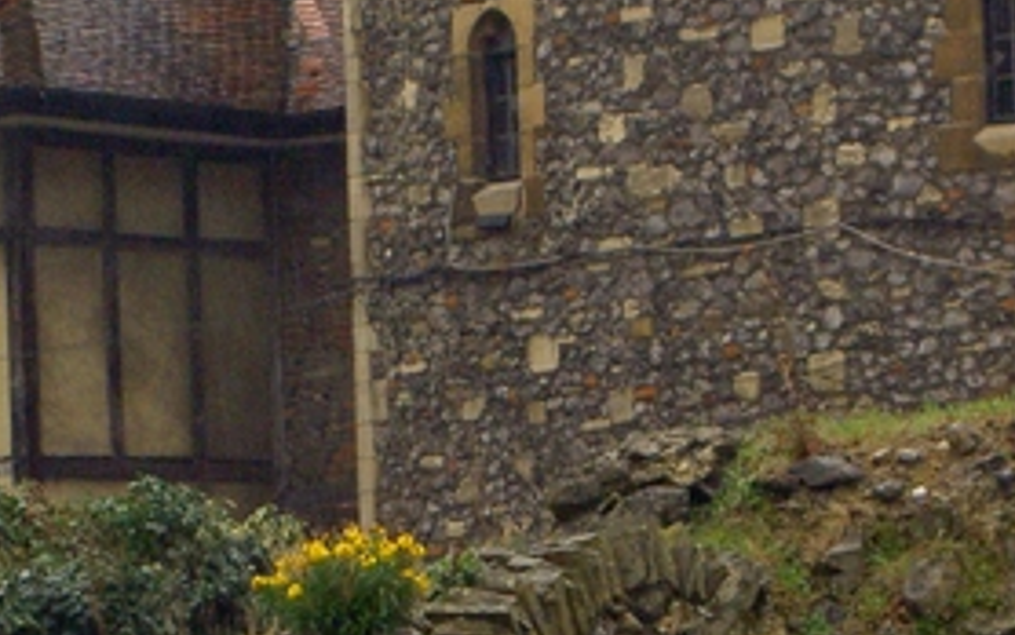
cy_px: 785
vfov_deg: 4.9
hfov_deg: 7.9
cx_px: 332
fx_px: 7333
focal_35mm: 265
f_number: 4.9
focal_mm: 24
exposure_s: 1/100
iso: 200
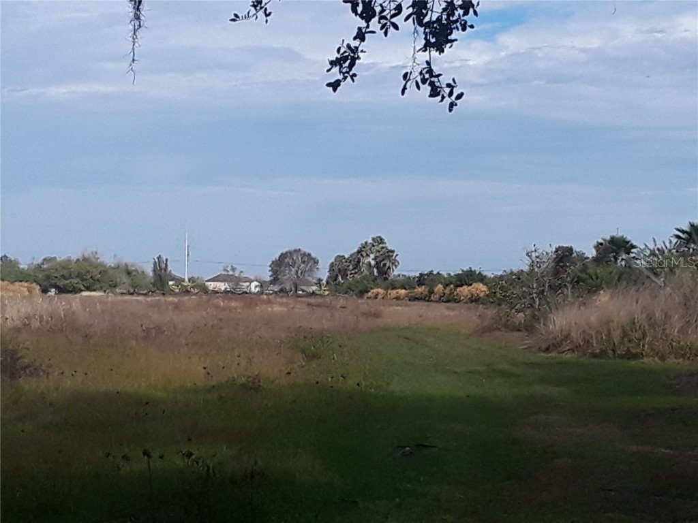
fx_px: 565
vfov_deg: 49.7
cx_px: 349
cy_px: 262
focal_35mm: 28
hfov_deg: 63.4
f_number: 1.9
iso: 40
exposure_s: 1/2278
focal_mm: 2.9
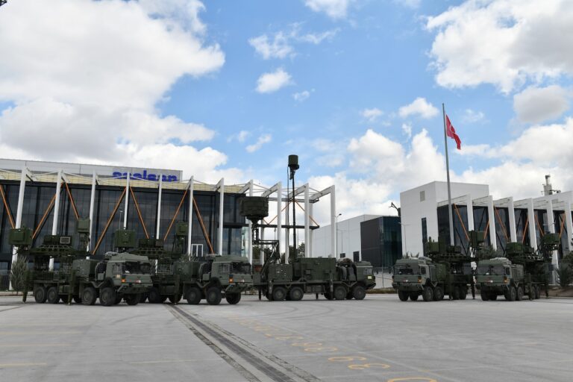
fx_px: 493
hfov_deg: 60.3
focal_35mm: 31
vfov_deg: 42.3
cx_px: 286
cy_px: 191
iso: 100
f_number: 9
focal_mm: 31
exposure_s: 1/250
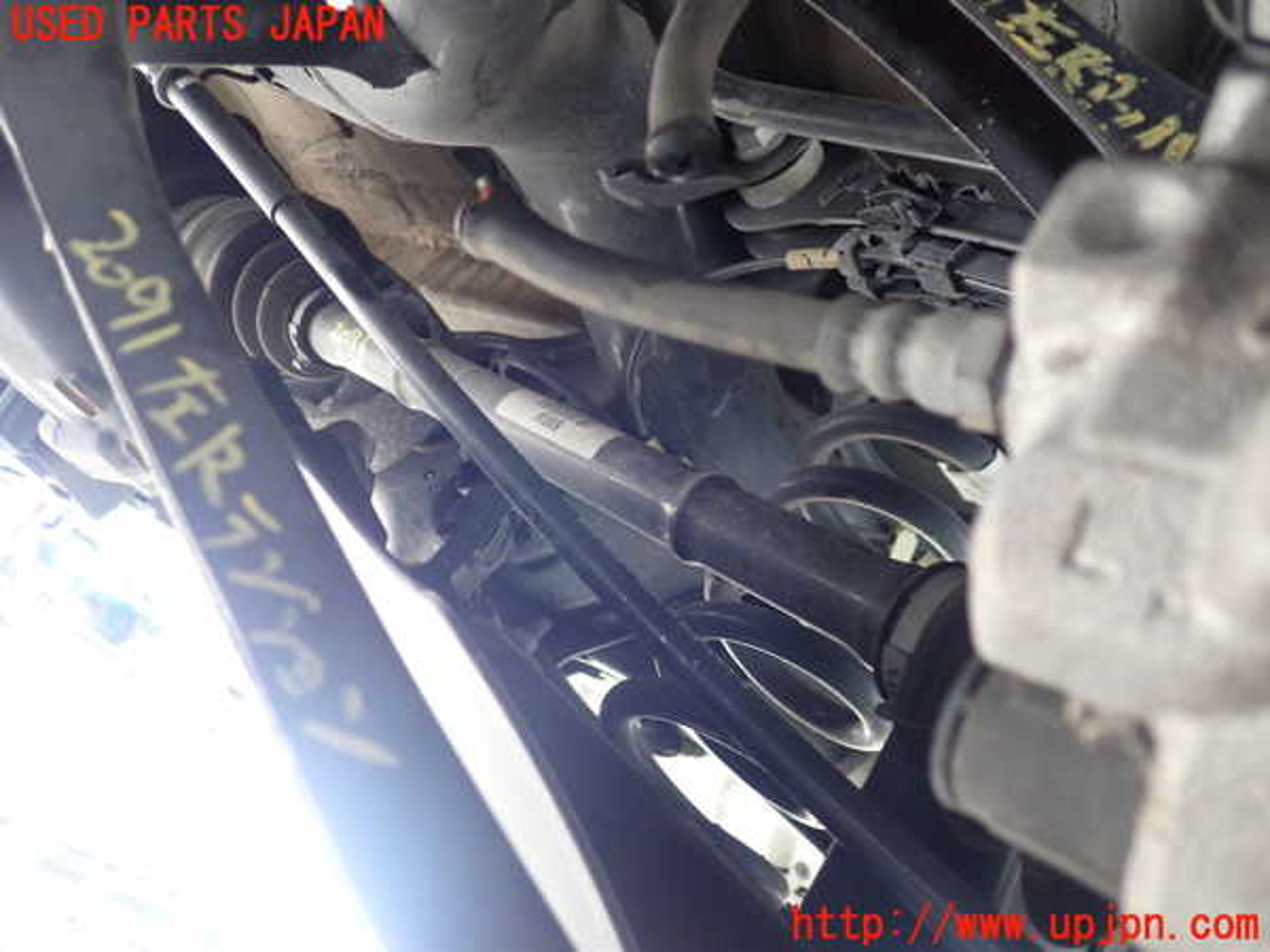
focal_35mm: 30
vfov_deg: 46.8
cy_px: 476
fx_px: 1101
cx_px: 635
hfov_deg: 60.0
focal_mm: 5.5
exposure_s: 1/30
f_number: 2.3
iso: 250
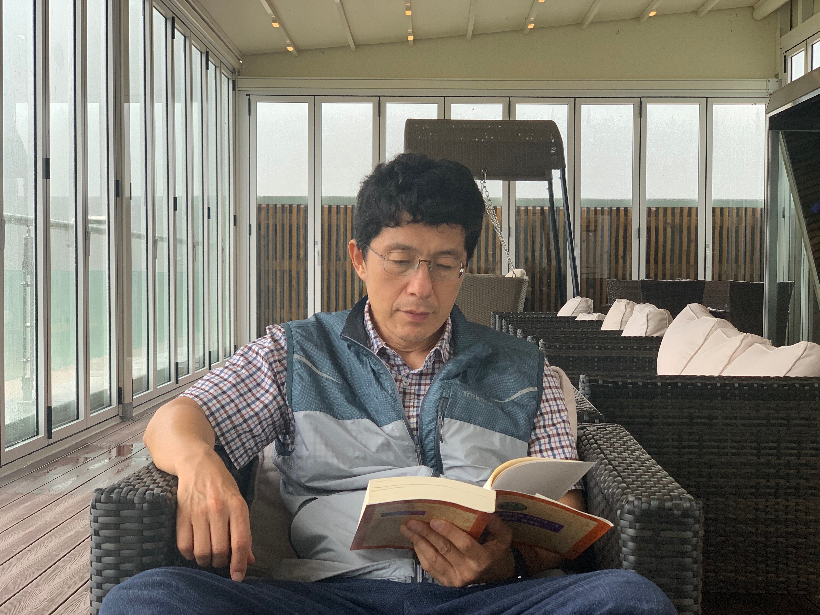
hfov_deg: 36.8
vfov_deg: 28.0
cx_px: 410
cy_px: 308
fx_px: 1232
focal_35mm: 52
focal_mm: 6
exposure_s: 1/62
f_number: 2.4
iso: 64
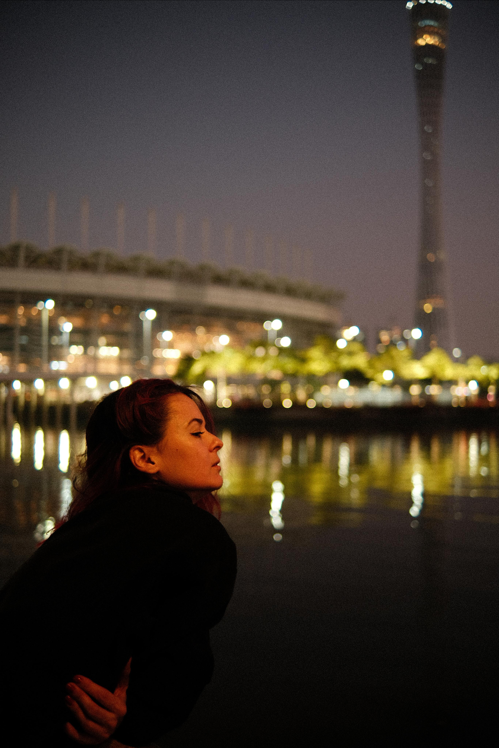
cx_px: 250
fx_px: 728
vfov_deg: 54.4
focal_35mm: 35
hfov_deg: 37.9
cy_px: 374
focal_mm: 23
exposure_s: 1/3.5
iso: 160
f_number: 1.4
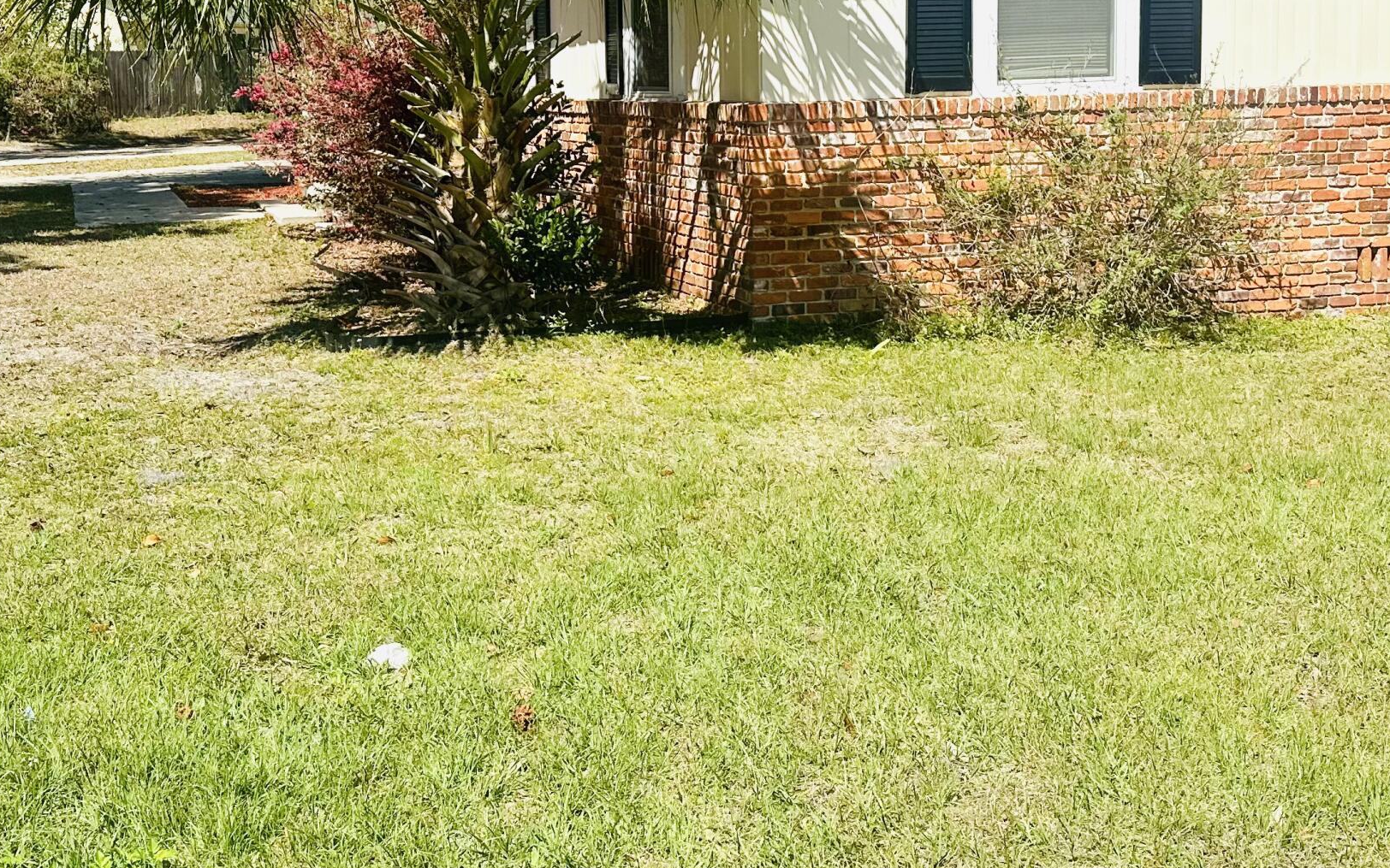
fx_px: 1780
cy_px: 235
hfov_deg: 42.6
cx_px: 603
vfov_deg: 27.1
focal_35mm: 47
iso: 80
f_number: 1.78
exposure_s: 1/4016
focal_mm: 6.86
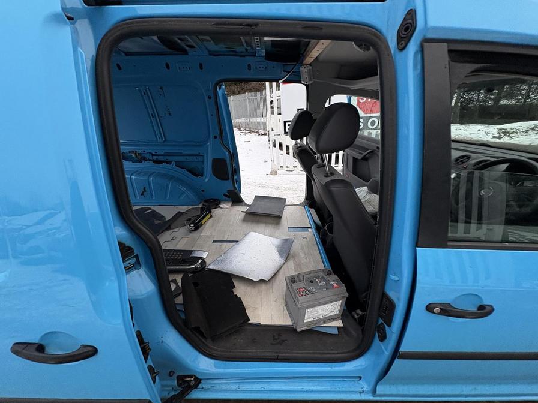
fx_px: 218
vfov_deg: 85.7
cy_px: 202
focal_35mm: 14
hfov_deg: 102.1
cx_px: 269
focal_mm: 2.22
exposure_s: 1/86
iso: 250
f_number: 2.2
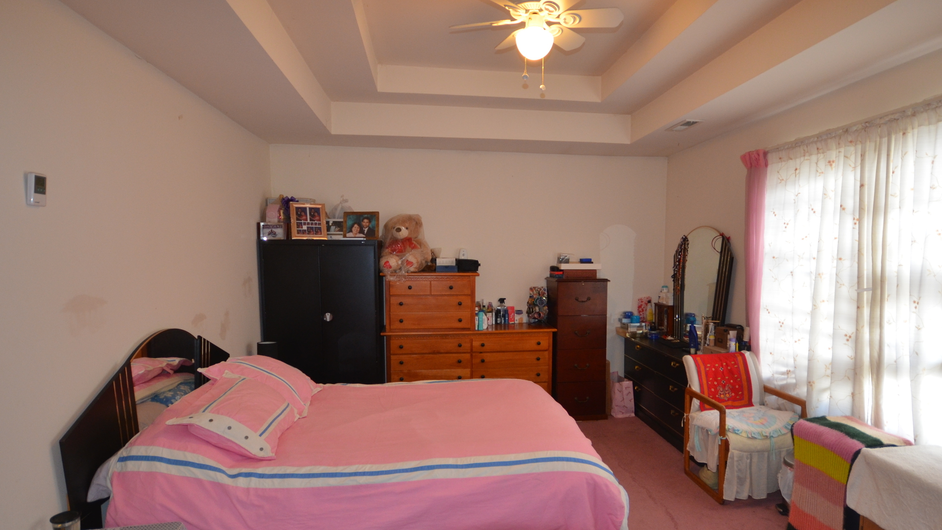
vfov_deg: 53.4
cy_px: 298
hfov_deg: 83.6
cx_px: 514
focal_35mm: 21
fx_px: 525
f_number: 4
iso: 450
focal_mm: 10
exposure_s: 1/60
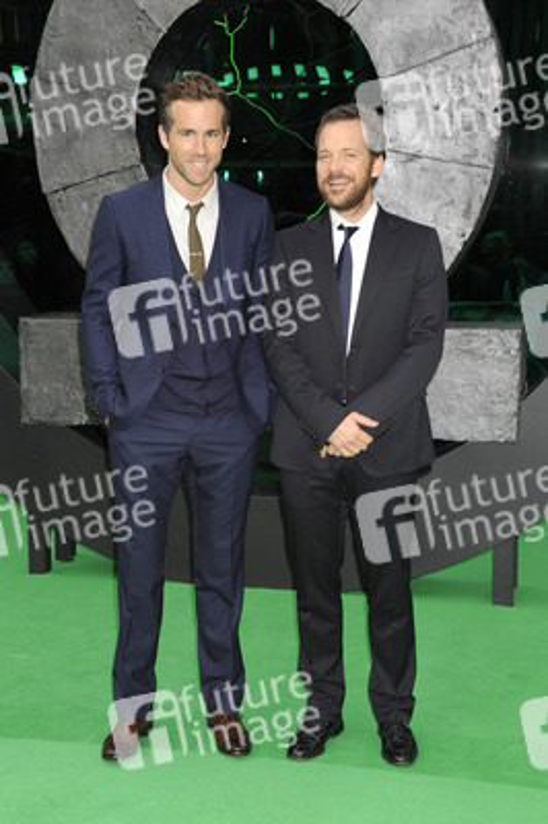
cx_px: 274
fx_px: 1487
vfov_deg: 31.0
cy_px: 412
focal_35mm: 65
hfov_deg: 20.9
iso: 640
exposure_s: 1/80
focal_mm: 65
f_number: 8
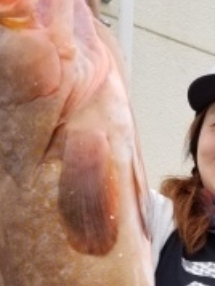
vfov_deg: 25.0
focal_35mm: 73
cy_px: 302
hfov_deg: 19.9
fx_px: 603
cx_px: 189
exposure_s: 1/224
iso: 50
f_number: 1.7
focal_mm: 4.25
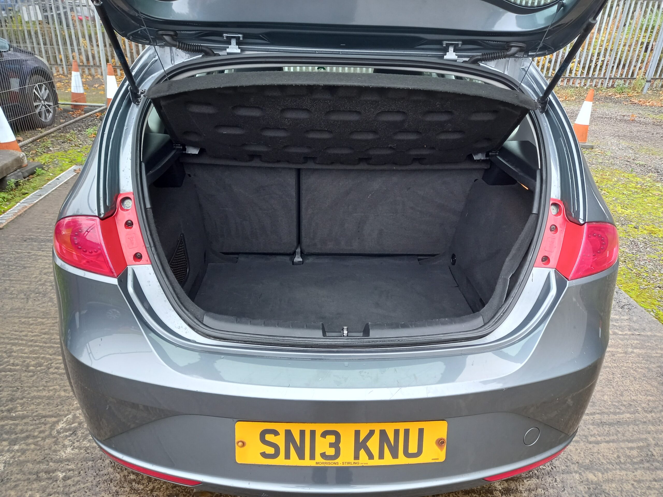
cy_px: 248
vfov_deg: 54.9
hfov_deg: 69.4
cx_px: 332
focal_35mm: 25
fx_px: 479
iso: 100
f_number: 2
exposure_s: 1/60
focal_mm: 4.6
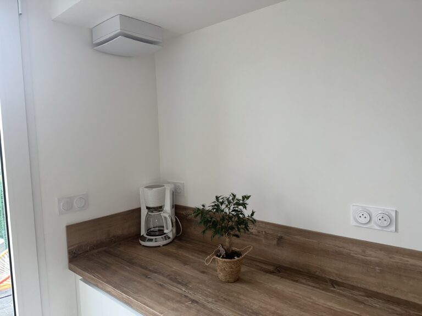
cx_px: 211
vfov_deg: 56.8
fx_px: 293
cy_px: 158
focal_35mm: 24
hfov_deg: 71.6
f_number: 1.78
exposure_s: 1/44
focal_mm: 6.86
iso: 125
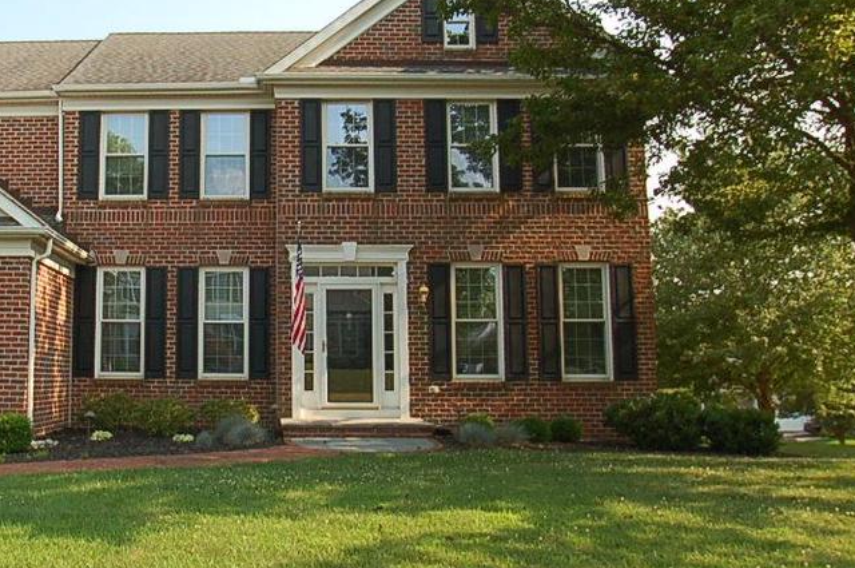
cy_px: 205
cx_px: 210
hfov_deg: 49.6
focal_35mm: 37
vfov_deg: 35.5
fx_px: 881
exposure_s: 1/180
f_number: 6.7
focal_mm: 11
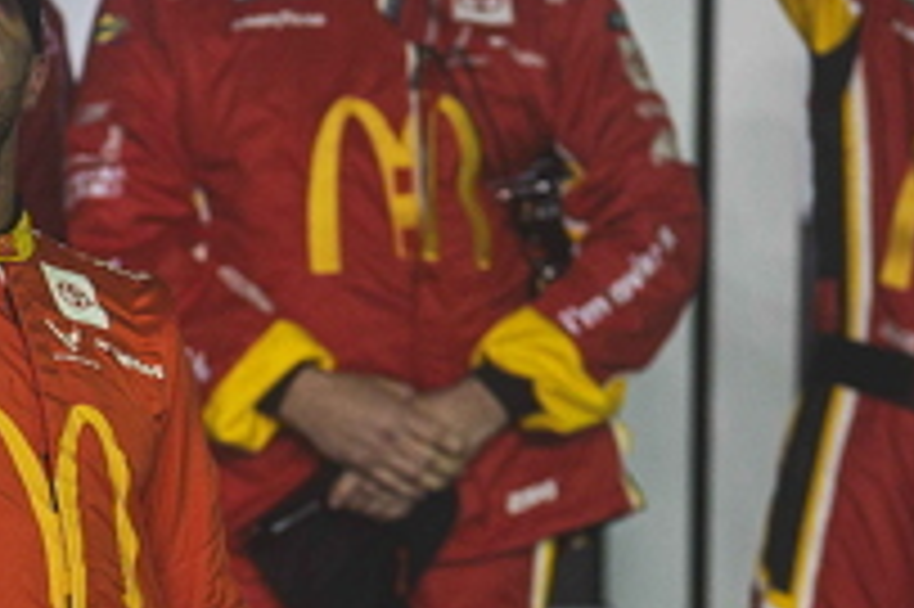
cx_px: -14
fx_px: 13369
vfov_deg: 2.6
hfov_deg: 3.9
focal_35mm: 527
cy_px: 644
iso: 1250
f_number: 2.8
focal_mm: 135
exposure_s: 1/320
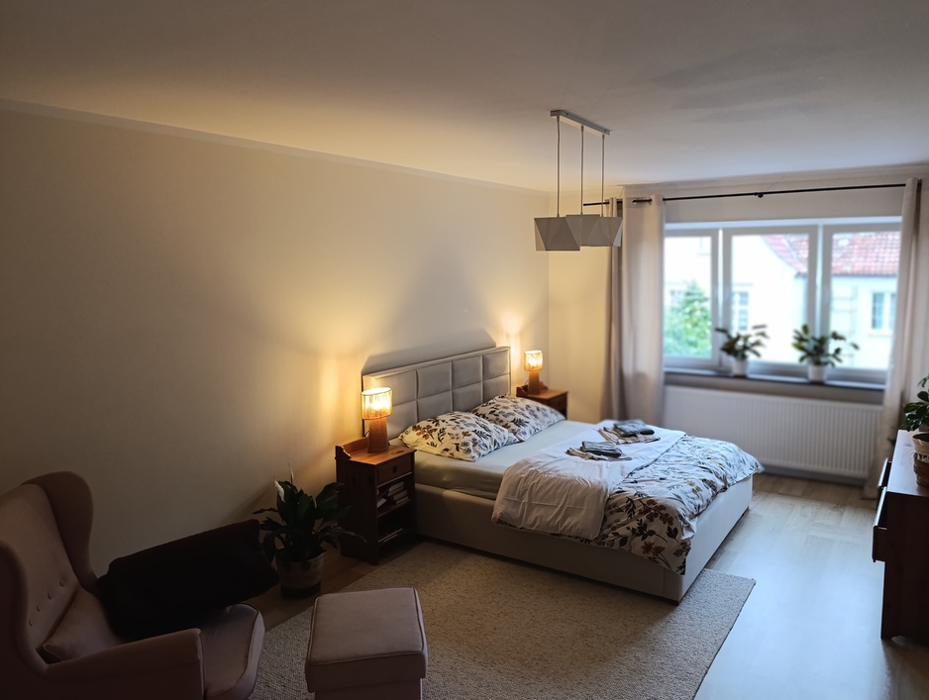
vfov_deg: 55.0
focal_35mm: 25
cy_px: 343
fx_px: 672
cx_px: 504
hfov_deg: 69.2
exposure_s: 1/50
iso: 800
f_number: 1.6
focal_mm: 6.14
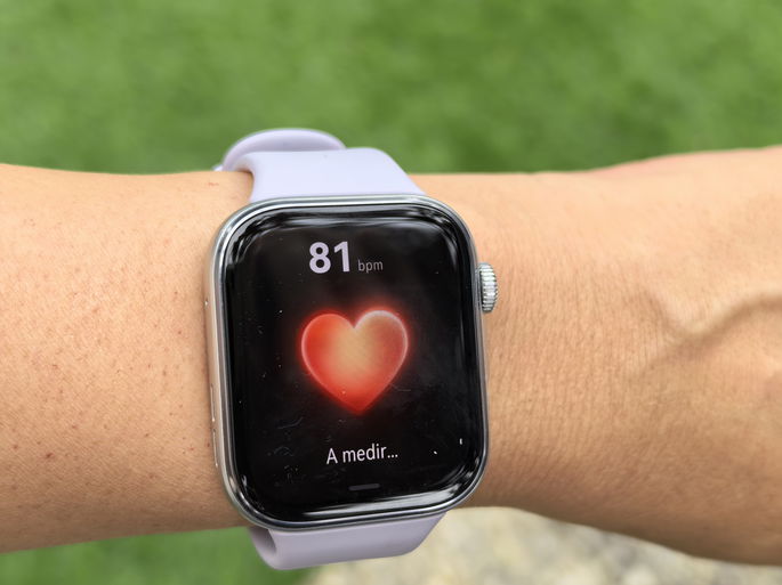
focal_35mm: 54
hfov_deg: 35.6
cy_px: 292
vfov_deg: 27.0
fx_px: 1219
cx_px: 391
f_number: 2
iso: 50
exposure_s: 1/302
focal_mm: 8.5
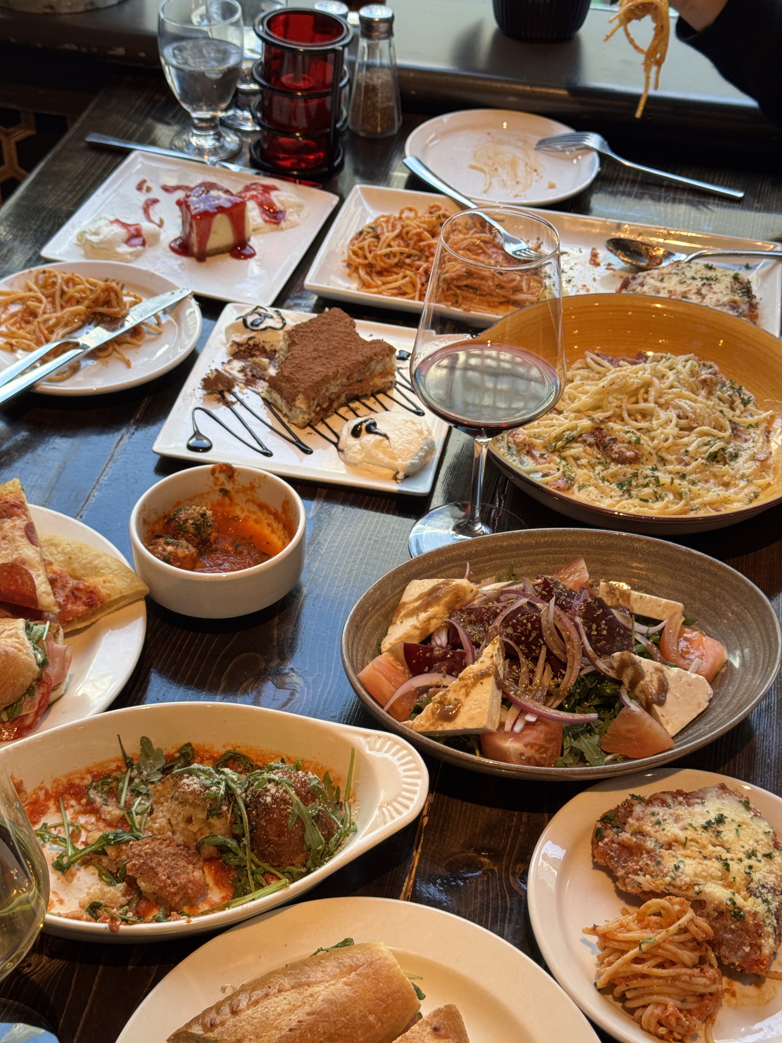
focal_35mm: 48
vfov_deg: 39.7
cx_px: 391
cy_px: 522
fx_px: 1446
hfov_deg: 30.3
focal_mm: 6.76
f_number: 1.78
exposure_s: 1/120
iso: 100
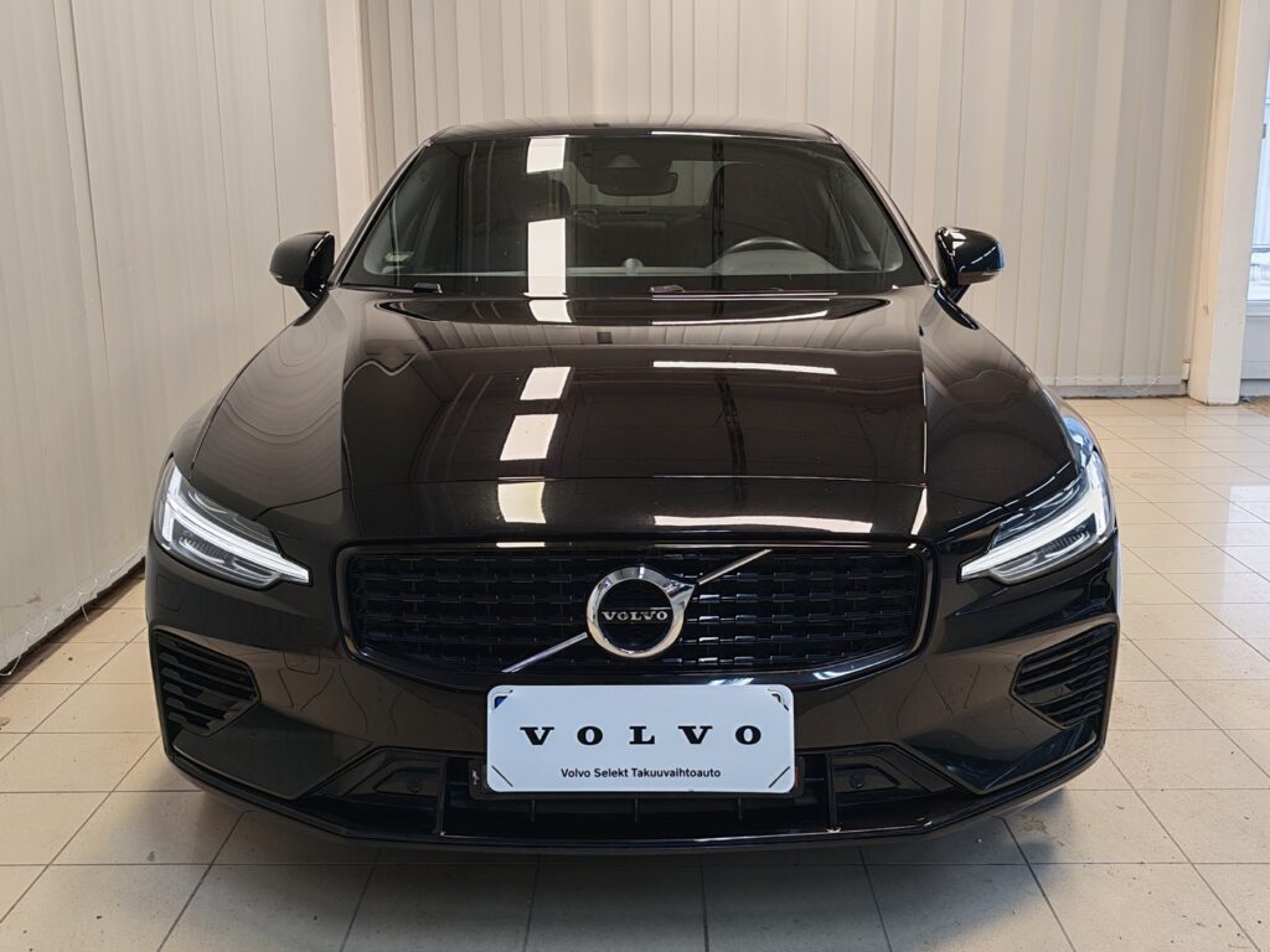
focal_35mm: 36
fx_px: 1321
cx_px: 635
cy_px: 476
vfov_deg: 39.7
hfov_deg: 51.4
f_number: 1.6
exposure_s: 1/120
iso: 100
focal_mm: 5.4
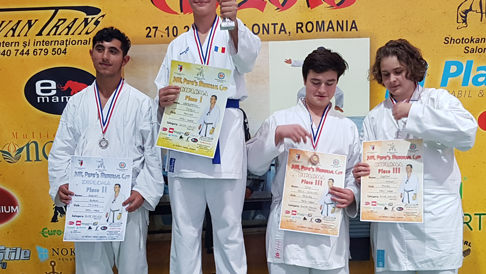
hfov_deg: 52.8
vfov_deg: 30.8
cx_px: 246
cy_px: 195
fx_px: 490
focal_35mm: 38
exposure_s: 1/50
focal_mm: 4.2
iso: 200
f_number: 1.7
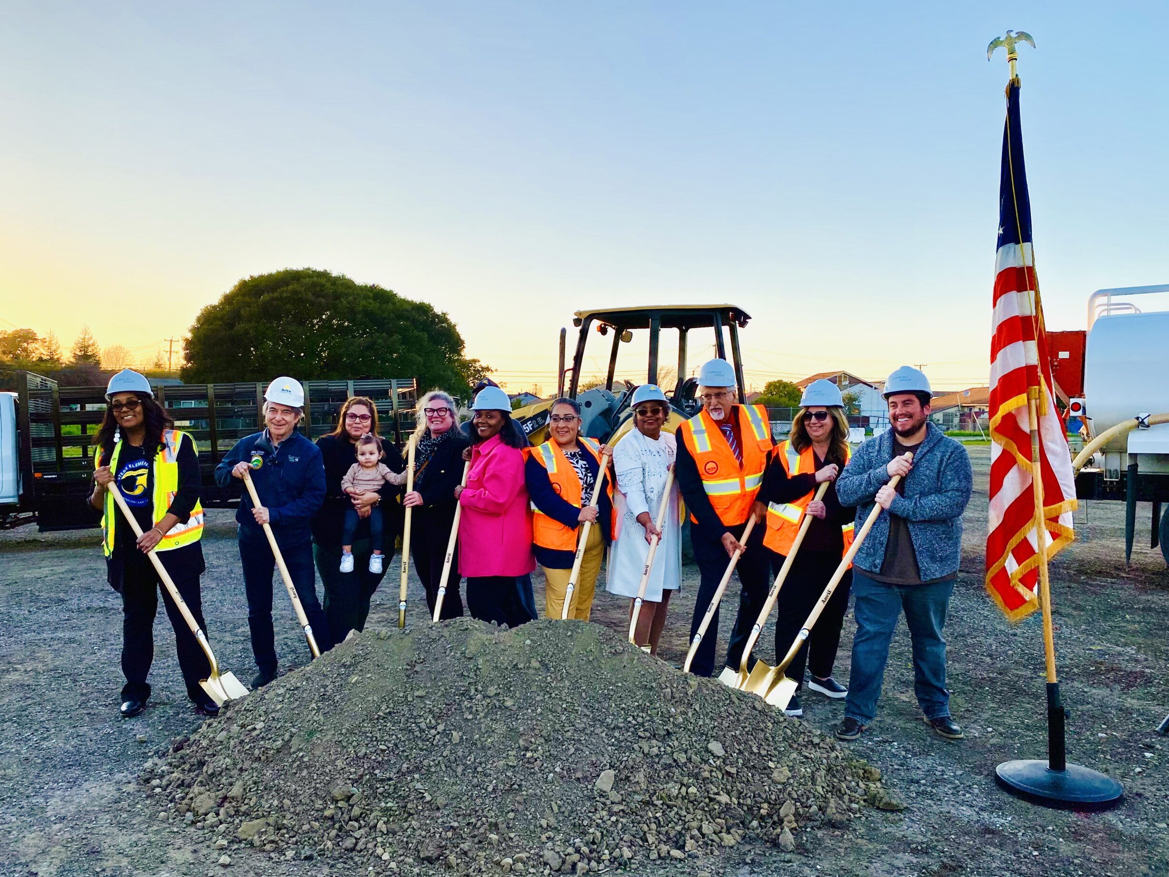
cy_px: 444
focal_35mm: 27
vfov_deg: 51.4
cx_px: 571
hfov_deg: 65.3
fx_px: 912
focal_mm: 4.25
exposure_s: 1/965
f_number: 1.8
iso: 32
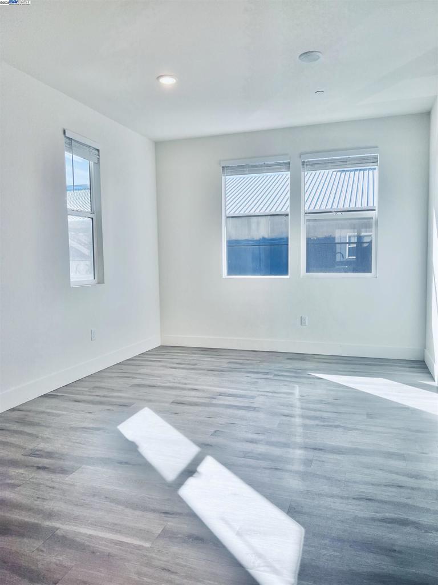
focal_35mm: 26
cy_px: 292
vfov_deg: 67.3
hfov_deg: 53.1
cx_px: 219
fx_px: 439
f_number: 1.5
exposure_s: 1/965
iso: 50
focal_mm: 5.7
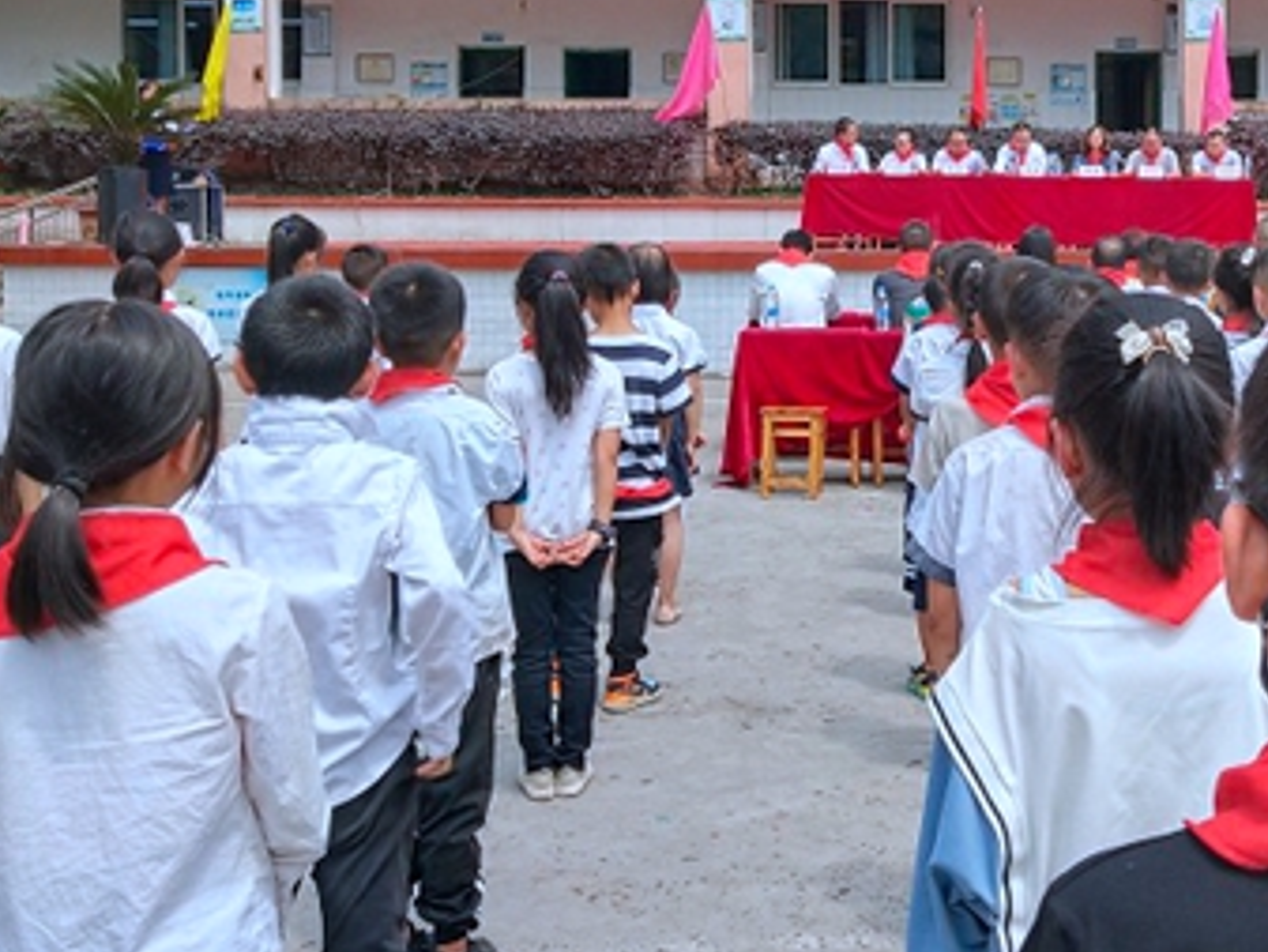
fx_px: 2089
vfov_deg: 25.4
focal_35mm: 57
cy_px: 271
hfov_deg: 32.9
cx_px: 997
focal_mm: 3.95
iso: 62
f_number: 1.8
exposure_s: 1/2041
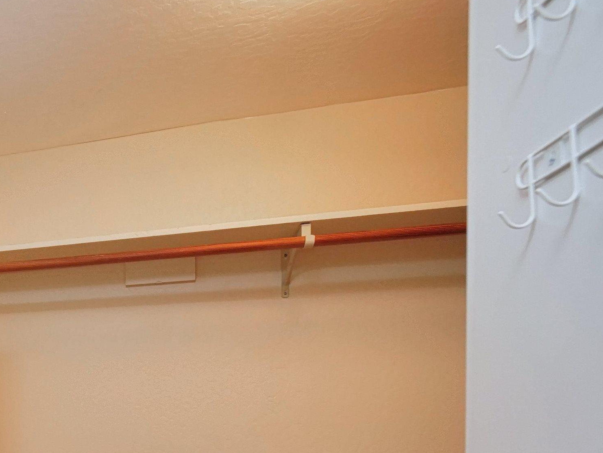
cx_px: 10
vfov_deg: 43.2
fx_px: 505
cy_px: 425
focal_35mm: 29
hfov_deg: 50.7
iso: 800
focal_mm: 7
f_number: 3.5
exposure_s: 1/160
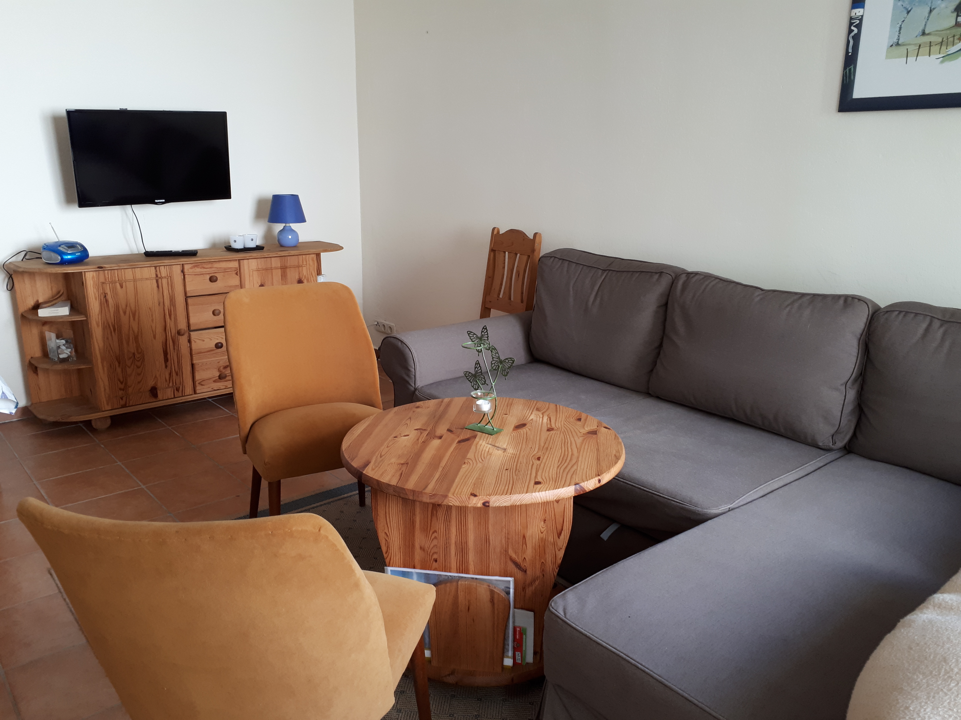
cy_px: 360
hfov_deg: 65.3
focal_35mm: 27
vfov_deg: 51.4
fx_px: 750
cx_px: 480
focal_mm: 3.6
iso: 100
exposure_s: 1/33
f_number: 1.9
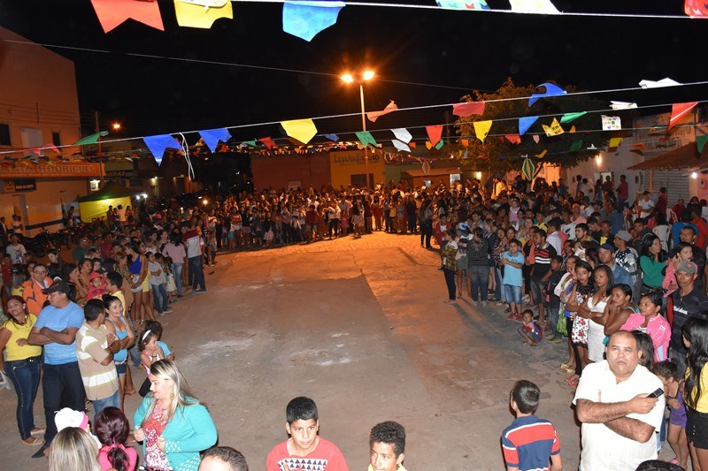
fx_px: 531
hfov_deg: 67.4
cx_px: 354
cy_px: 236
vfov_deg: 47.9
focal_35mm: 27
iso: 1600
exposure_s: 1/60
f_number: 5.6
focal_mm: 18
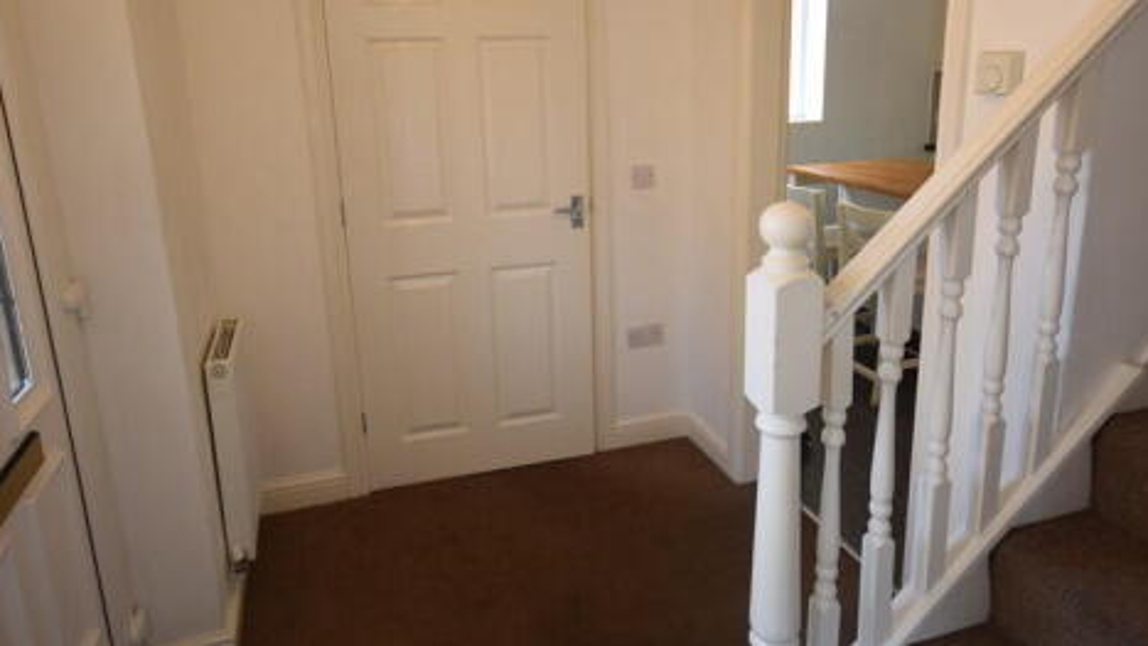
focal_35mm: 25
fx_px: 772
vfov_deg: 45.0
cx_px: 589
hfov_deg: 73.2
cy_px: 242
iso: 720
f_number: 4.2
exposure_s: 1/60
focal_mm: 11.5
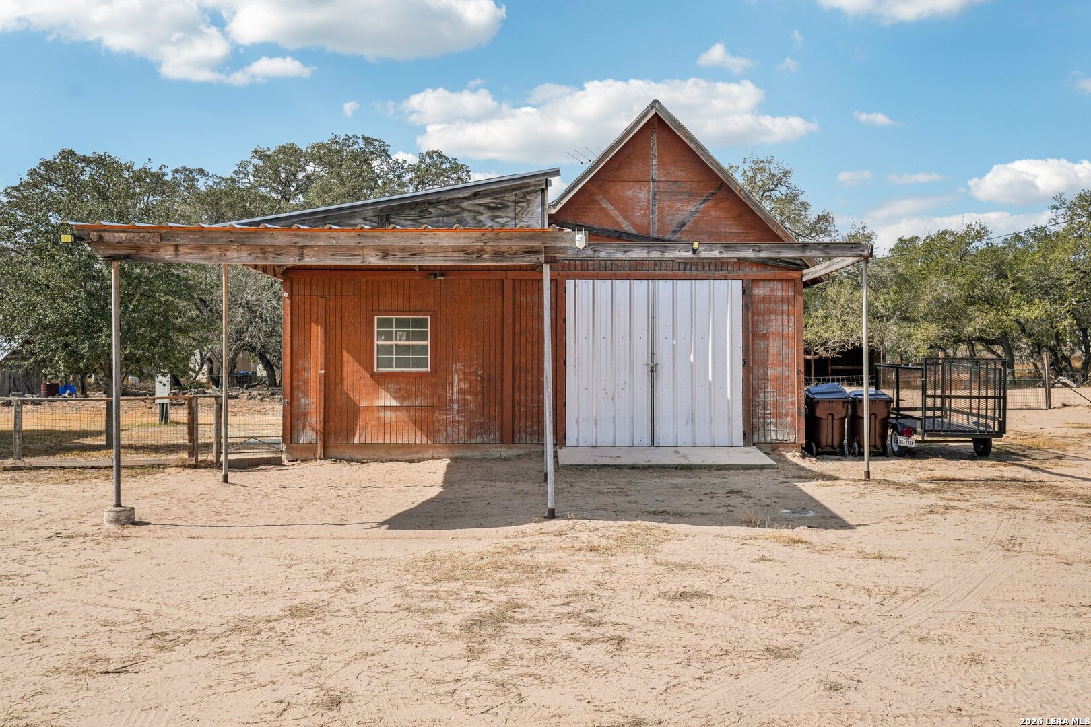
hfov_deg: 54.4
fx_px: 1061
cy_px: 364
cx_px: 546
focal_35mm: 35
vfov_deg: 37.9
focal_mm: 35
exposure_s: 1/500
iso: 200
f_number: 8
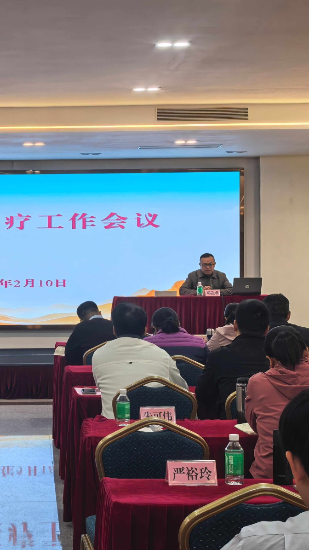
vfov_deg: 30.2
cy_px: 275
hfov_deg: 17.0
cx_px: 23
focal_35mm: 70
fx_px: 1020
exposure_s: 1/60
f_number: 4
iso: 80
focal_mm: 8.5
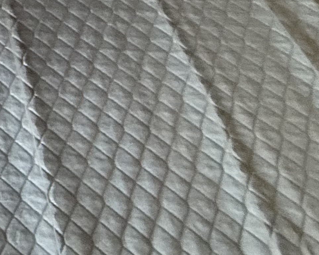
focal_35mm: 57
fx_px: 538
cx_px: -316
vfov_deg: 25.7
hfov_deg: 19.3
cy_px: 21
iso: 500
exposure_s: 1/60
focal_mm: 2.22
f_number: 2.2
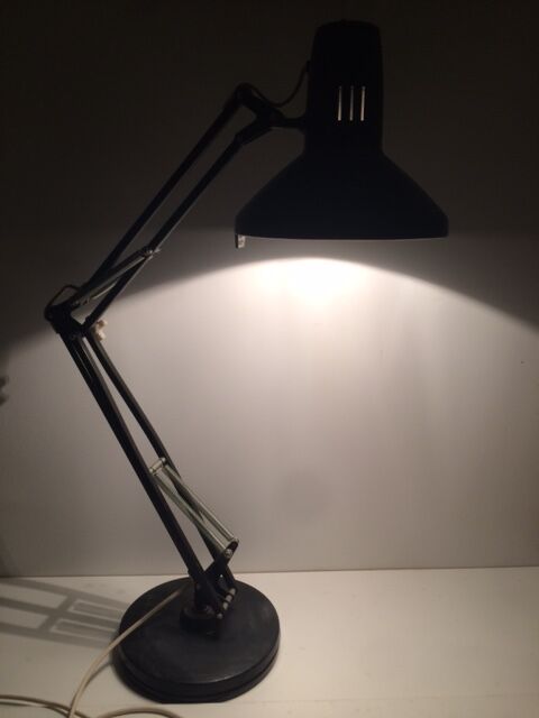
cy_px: 359
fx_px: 602
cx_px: 270
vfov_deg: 61.7
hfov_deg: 48.2
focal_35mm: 29
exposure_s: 1/33
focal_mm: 4.15
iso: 40
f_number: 2.2
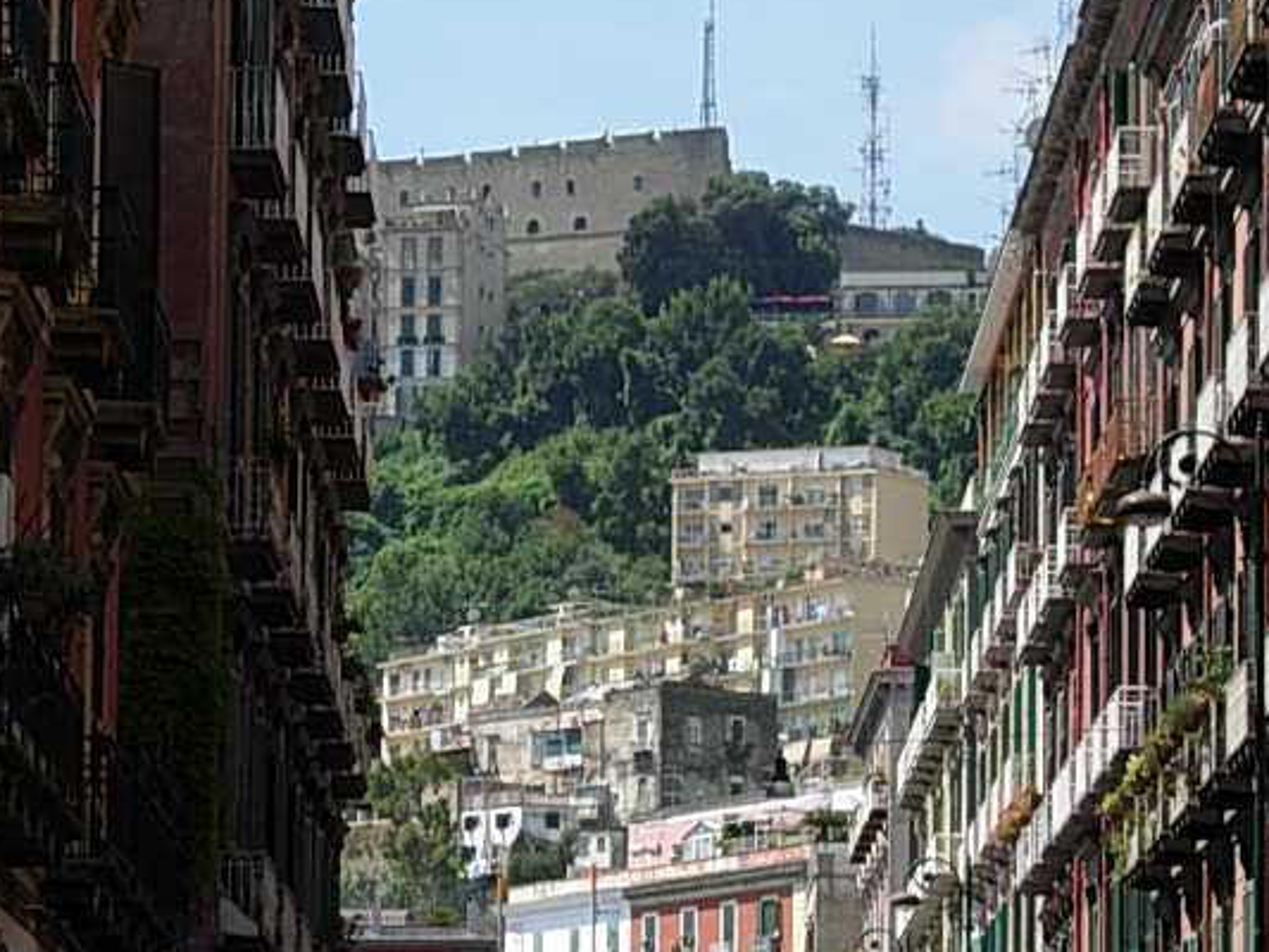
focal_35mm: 198
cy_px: 783
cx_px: 709
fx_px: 7260
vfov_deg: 7.5
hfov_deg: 10.0
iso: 50
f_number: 5.8
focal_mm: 21.5
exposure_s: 1/271
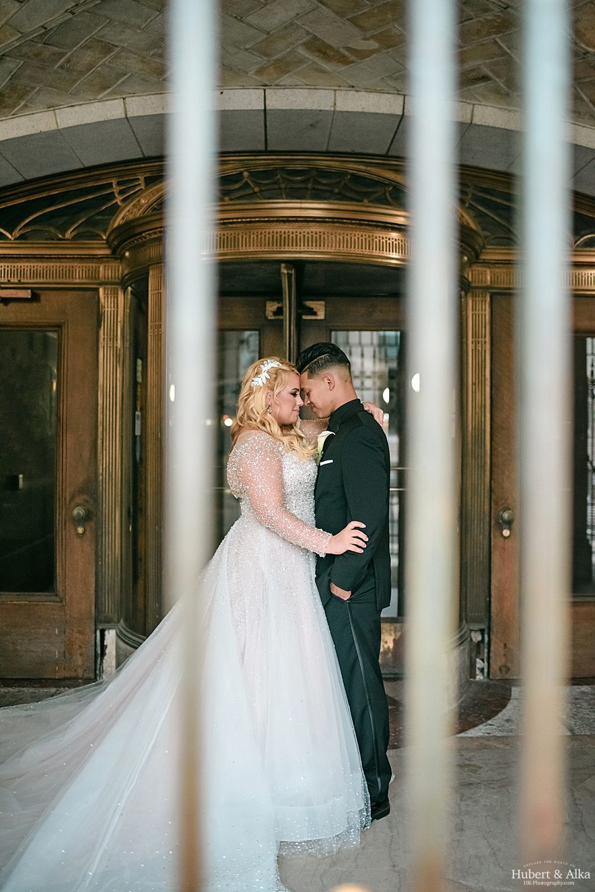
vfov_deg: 54.4
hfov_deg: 37.9
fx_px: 867
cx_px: 298
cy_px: 446
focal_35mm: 35
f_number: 1.8
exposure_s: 1/1250
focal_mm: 35
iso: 640
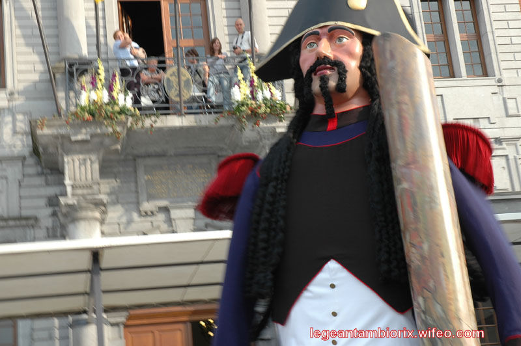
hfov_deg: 29.3
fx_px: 998
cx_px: 260
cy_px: 173
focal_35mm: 69
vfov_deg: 19.7
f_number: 14
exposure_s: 1/40
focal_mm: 46
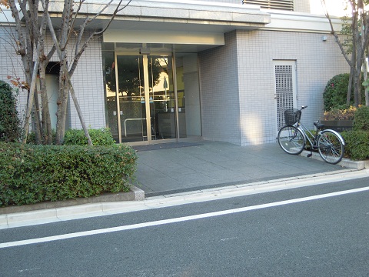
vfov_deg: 35.1
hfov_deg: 45.8
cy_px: 138
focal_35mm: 41
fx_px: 437
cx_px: 184
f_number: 3.2
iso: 100
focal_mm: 7.3
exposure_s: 1/40
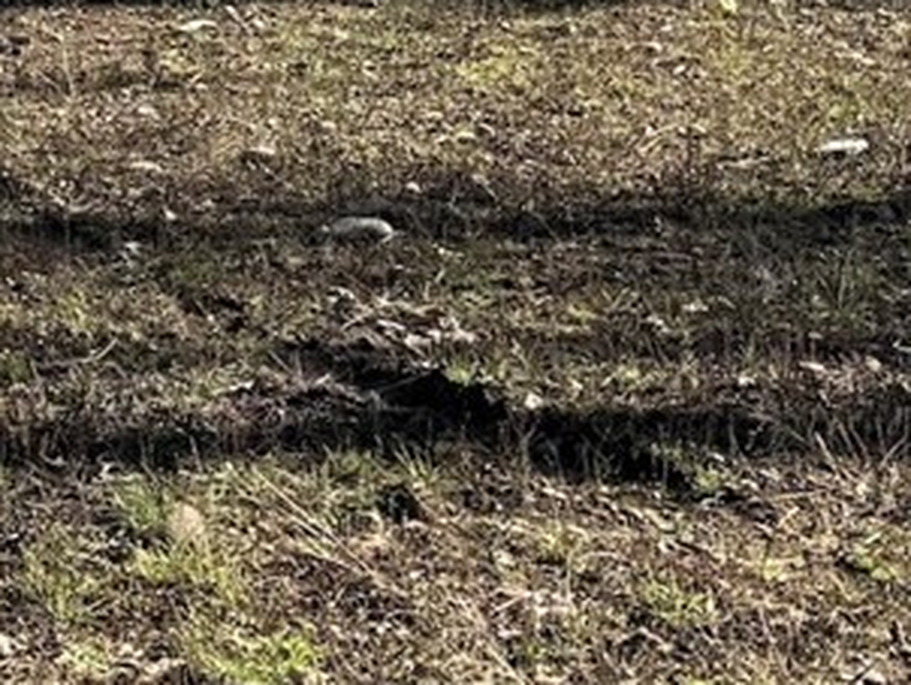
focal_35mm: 127
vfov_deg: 11.0
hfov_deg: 11.8
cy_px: -516
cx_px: -1451
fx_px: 3345
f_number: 1.78
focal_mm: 6.76
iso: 80
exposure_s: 1/1385
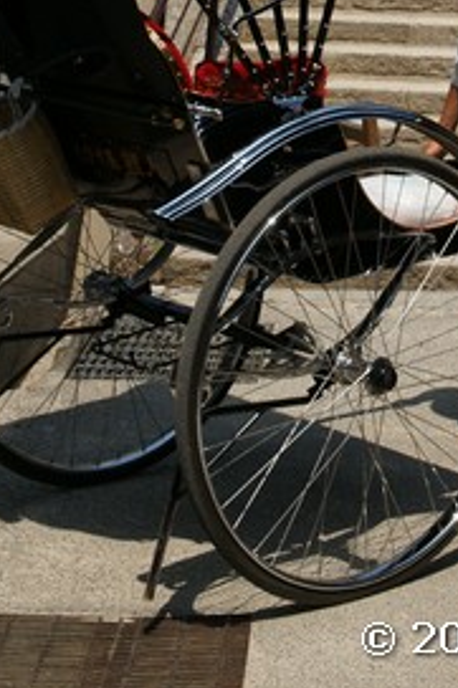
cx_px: 455
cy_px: -248
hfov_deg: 12.0
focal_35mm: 113
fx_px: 2159
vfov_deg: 16.9
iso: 400
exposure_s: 1/640
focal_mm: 40
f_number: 11
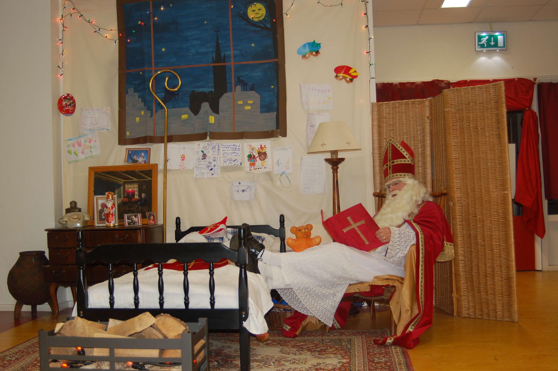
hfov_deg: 46.4
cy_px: 186
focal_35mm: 42
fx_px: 650
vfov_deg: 31.8
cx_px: 279
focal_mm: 28
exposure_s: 1/60
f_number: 3.5
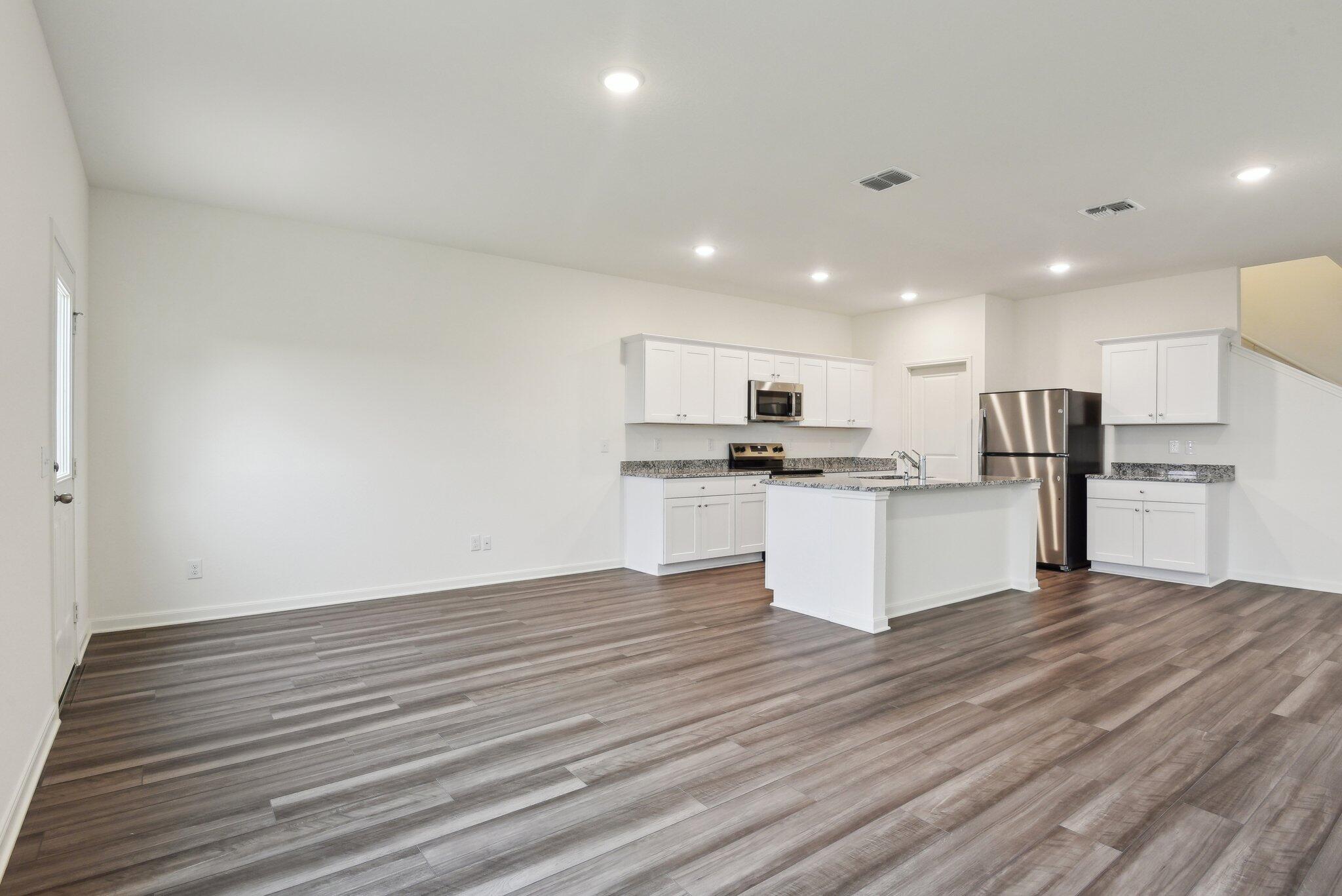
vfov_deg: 67.4
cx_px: 671
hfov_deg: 90.0
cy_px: 448
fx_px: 671
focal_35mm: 18
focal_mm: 18
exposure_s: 1/20
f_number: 8
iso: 1100
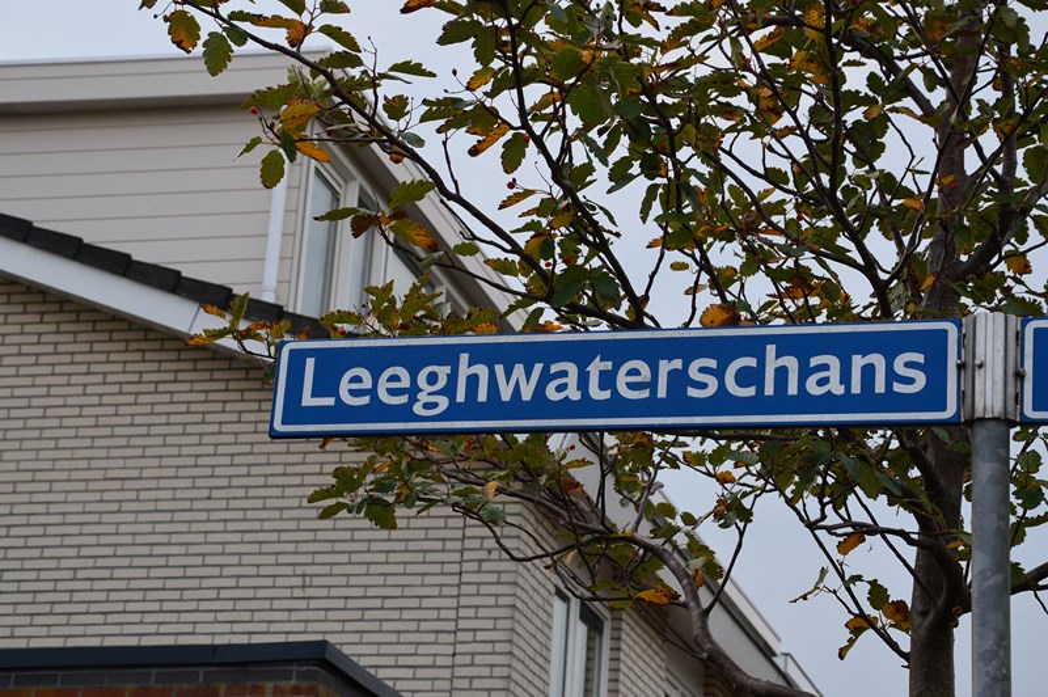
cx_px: 524
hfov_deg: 23.4
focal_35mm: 87
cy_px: 348
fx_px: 2531
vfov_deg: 15.7
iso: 800
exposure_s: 1/640
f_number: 7.1
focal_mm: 58
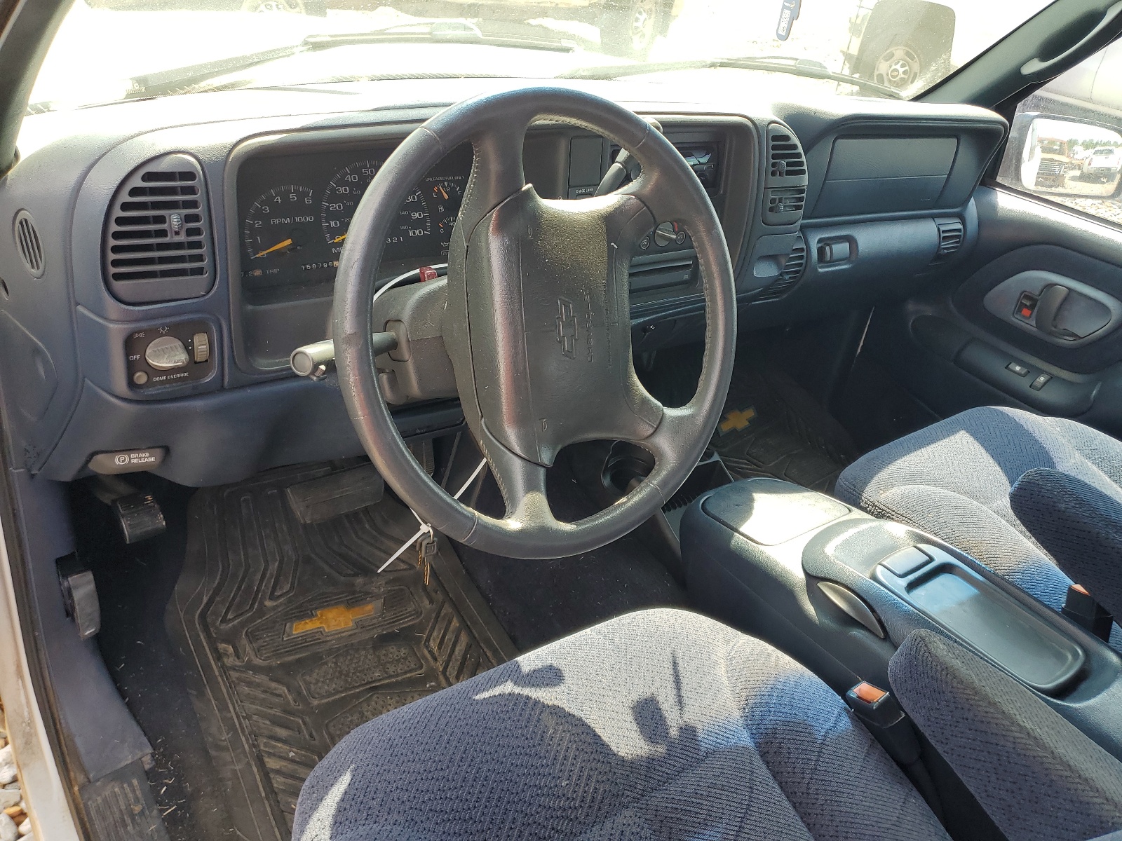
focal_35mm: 26
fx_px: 843
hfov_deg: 67.3
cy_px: 420
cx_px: 561
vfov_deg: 53.1
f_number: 1.5
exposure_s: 1/323
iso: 50
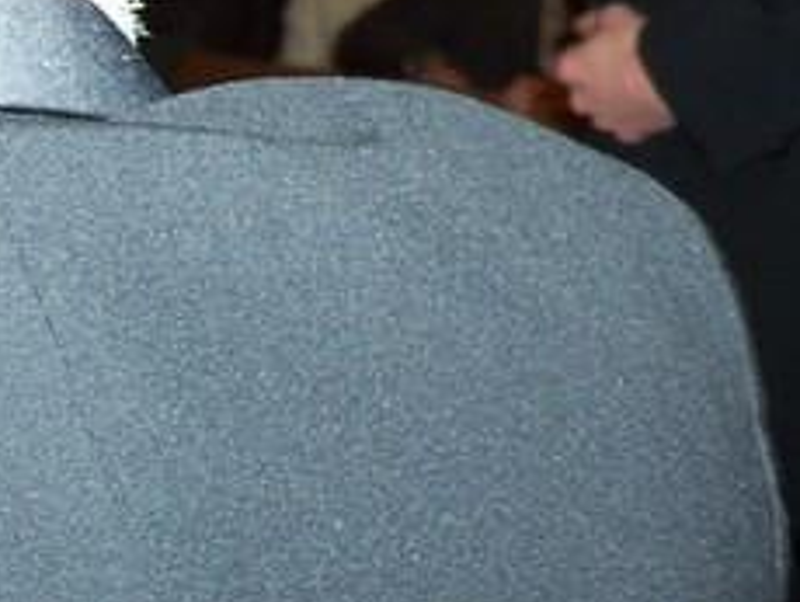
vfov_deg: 11.3
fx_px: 2961
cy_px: -184
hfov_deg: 14.8
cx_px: 984
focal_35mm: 128
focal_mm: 7
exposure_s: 1/60
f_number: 3
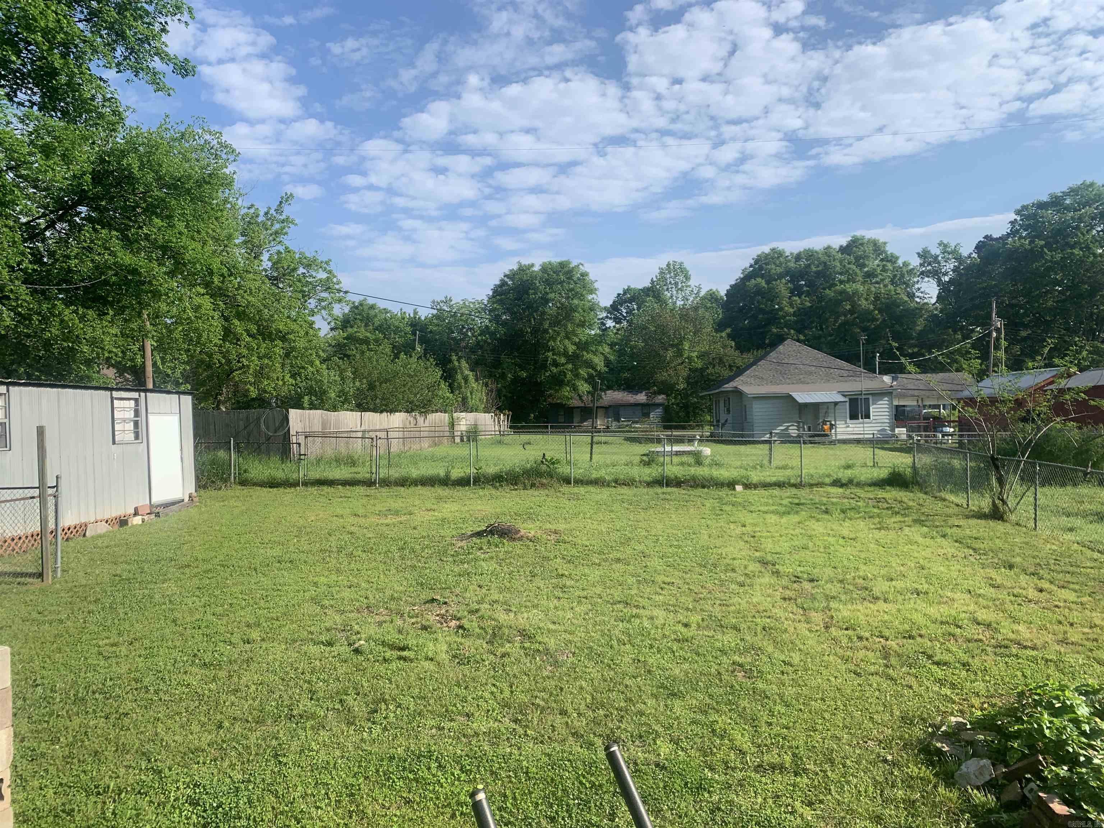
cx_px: 552
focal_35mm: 26
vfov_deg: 53.1
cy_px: 414
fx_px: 829
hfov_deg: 67.3
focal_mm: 4.25
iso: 25
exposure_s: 1/1953
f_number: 1.8
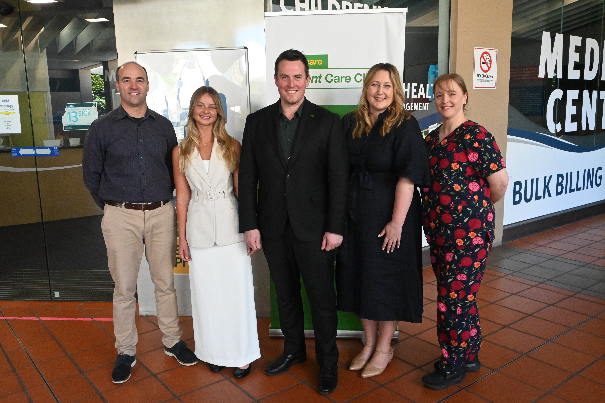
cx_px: 302
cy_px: 202
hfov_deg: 59.5
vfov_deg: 41.7
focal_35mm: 32
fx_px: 529
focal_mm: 21
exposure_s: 1/800
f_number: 6.3
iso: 6400
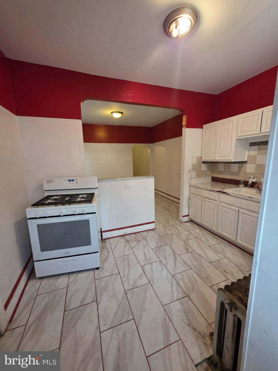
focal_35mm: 13
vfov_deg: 106.2
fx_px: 139
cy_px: 186
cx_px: 139
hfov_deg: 89.9
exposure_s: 1/60
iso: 250
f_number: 1.9
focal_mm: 2.2
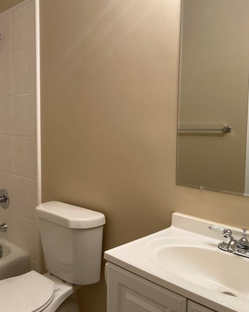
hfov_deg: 41.4
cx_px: 48
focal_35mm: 34
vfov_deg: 52.9
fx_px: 313
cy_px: 156
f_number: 1.8
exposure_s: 1/120
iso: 100
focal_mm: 4.25
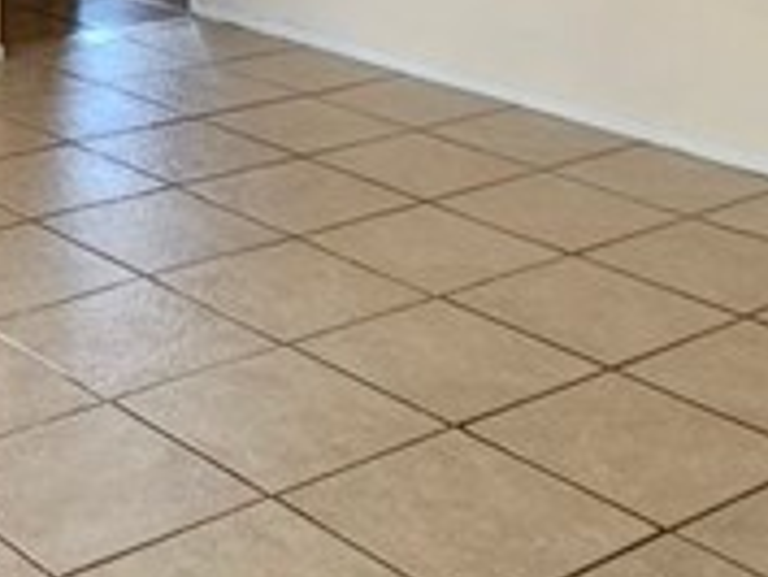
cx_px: 9
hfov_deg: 24.8
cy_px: -161
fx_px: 1665
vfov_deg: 18.4
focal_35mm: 75
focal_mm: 2.2
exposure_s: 1/60
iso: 125
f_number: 2.2
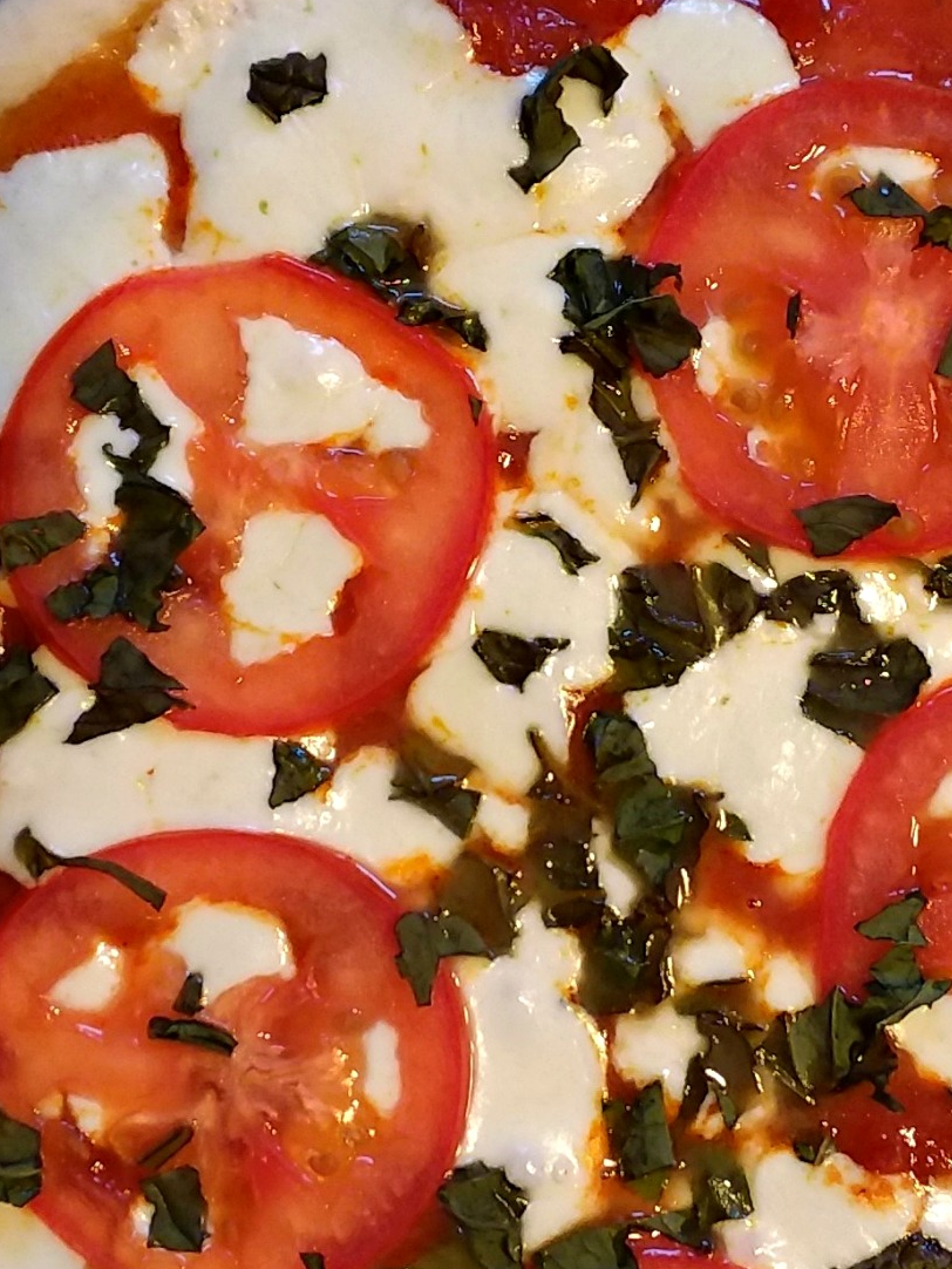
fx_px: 1833
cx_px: 585
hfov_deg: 29.0
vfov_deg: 37.3
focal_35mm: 50
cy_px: 939
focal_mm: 2.47
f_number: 1.9
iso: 64
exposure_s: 1/30
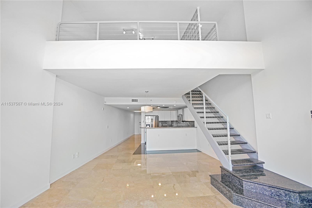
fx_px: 130
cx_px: 156
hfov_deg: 100.4
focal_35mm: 15
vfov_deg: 77.3
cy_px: 104
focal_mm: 10
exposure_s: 1/160
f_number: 4
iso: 250
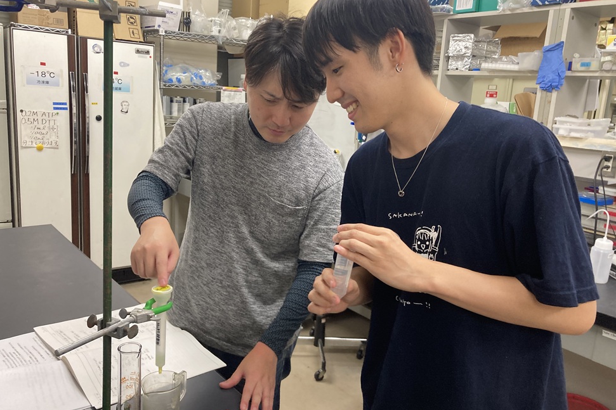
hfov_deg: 61.9
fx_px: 513
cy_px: 210
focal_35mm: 30
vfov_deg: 43.6
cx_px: 305
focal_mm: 3.99
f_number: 1.8
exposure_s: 1/50
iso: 160
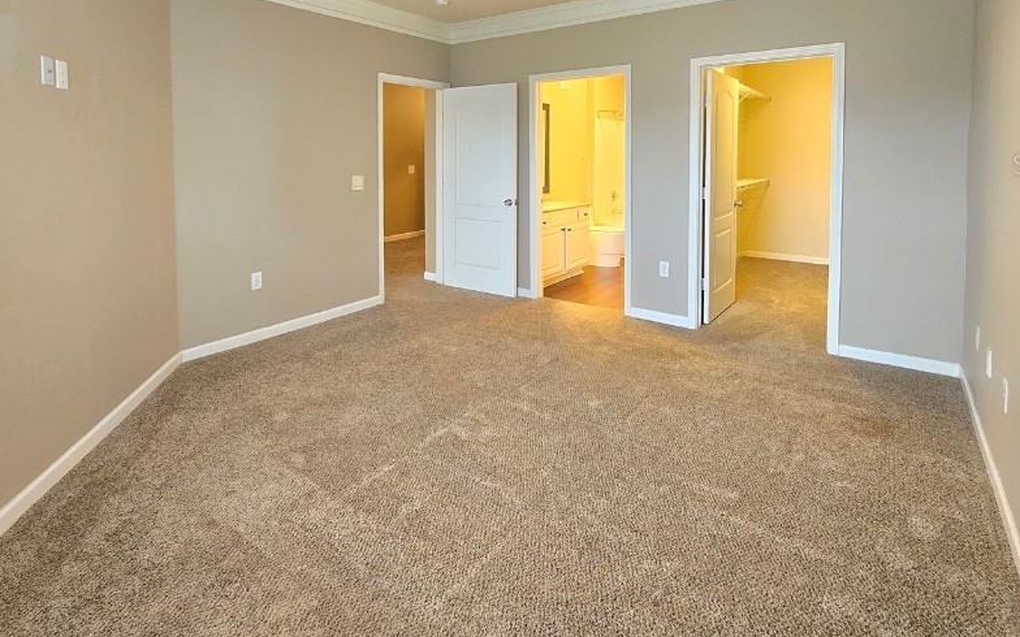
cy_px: 164
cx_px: 470
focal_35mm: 18
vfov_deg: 61.6
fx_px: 500
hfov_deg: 90.9
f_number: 2.2
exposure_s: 1/60
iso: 640
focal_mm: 2.2
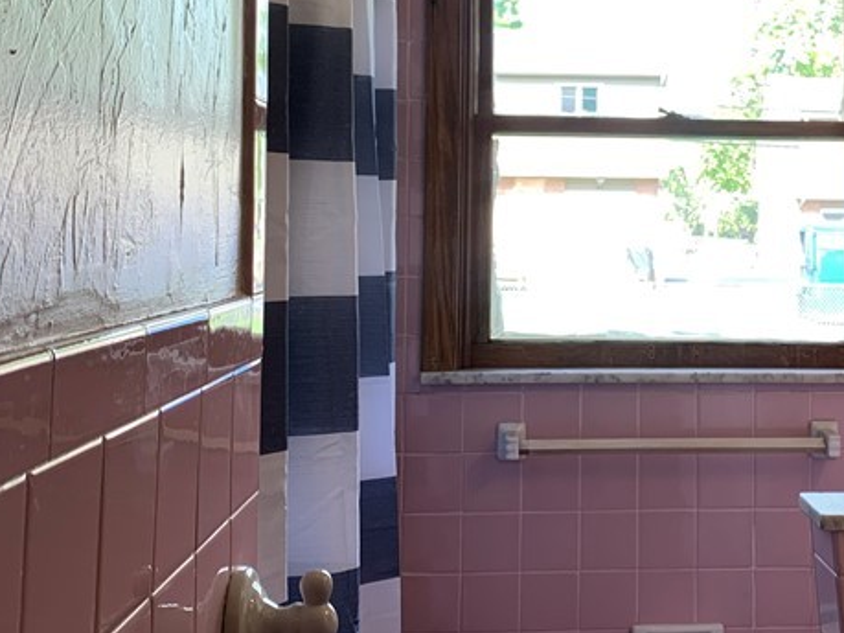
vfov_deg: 25.1
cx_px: 625
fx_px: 1414
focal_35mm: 58
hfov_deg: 32.7
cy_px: 224
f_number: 1.8
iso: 32
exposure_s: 1/120
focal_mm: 4.25
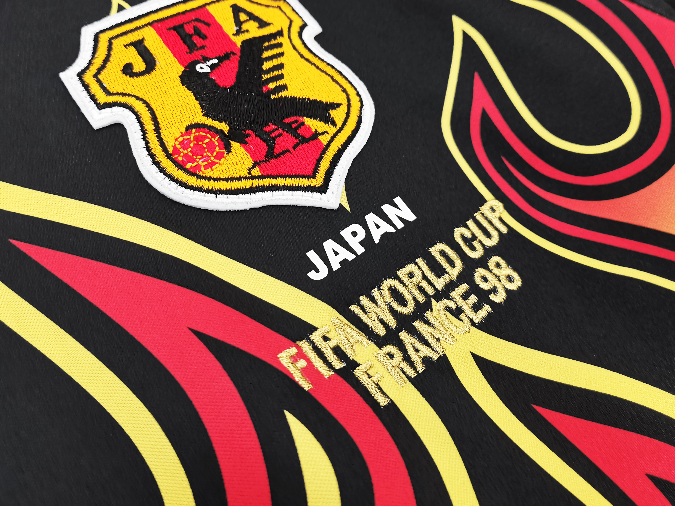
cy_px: 186
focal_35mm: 33
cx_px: 300
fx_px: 643
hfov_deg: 55.2
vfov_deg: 42.6
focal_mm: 5.58
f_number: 1.8
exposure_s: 1/120
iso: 200
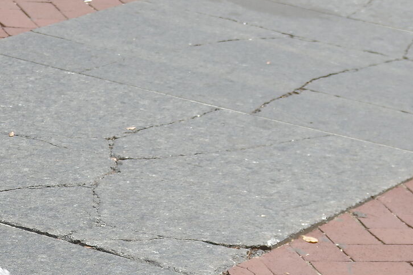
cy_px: 371
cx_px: 18
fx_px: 2546
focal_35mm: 222
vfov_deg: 6.1
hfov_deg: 9.2
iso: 100
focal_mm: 45
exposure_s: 1/640
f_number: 4.5
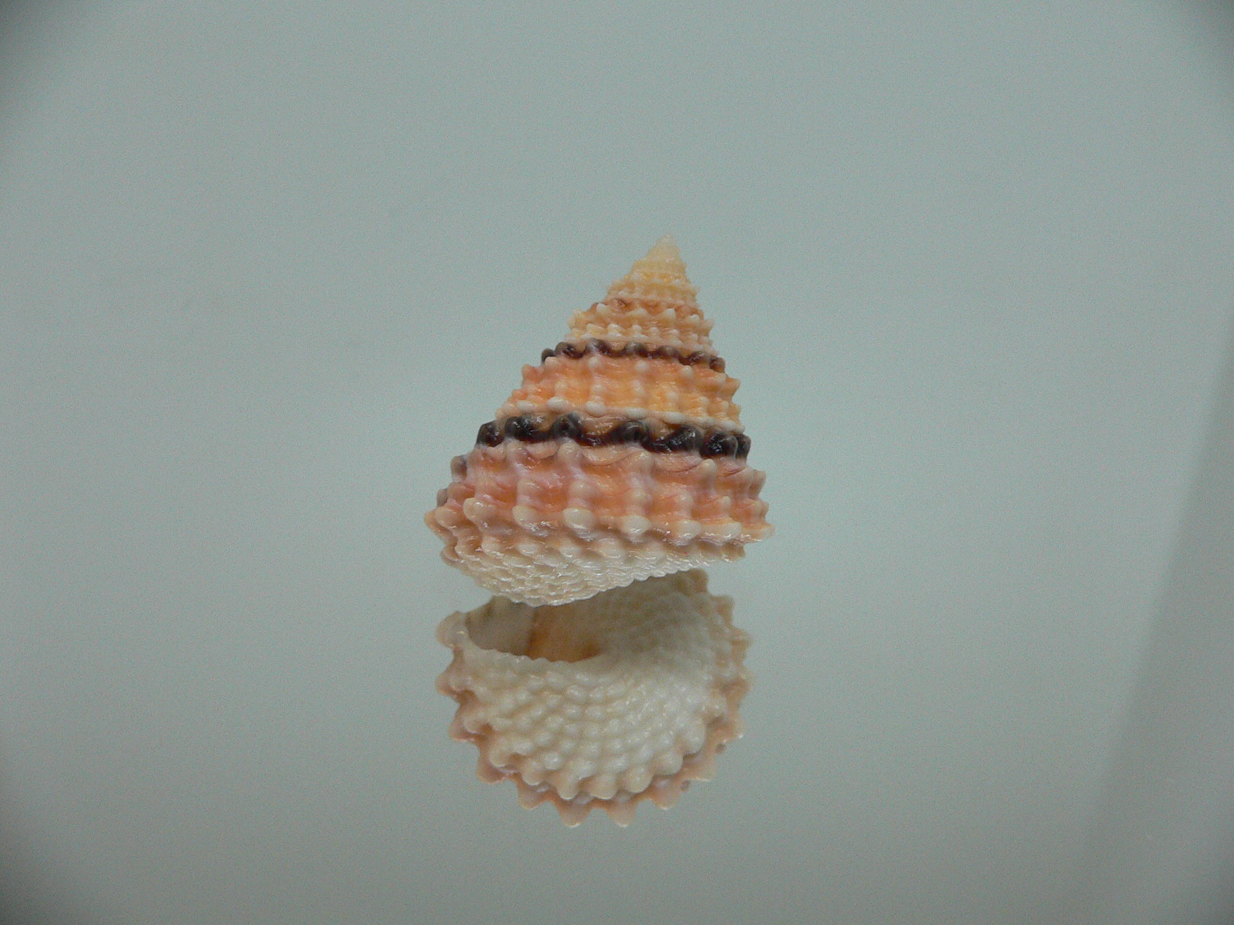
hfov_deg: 52.6
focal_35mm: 35
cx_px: 617
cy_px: 462
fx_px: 1248
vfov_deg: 40.7
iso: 200
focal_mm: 4.6
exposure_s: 1/60
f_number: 2.8
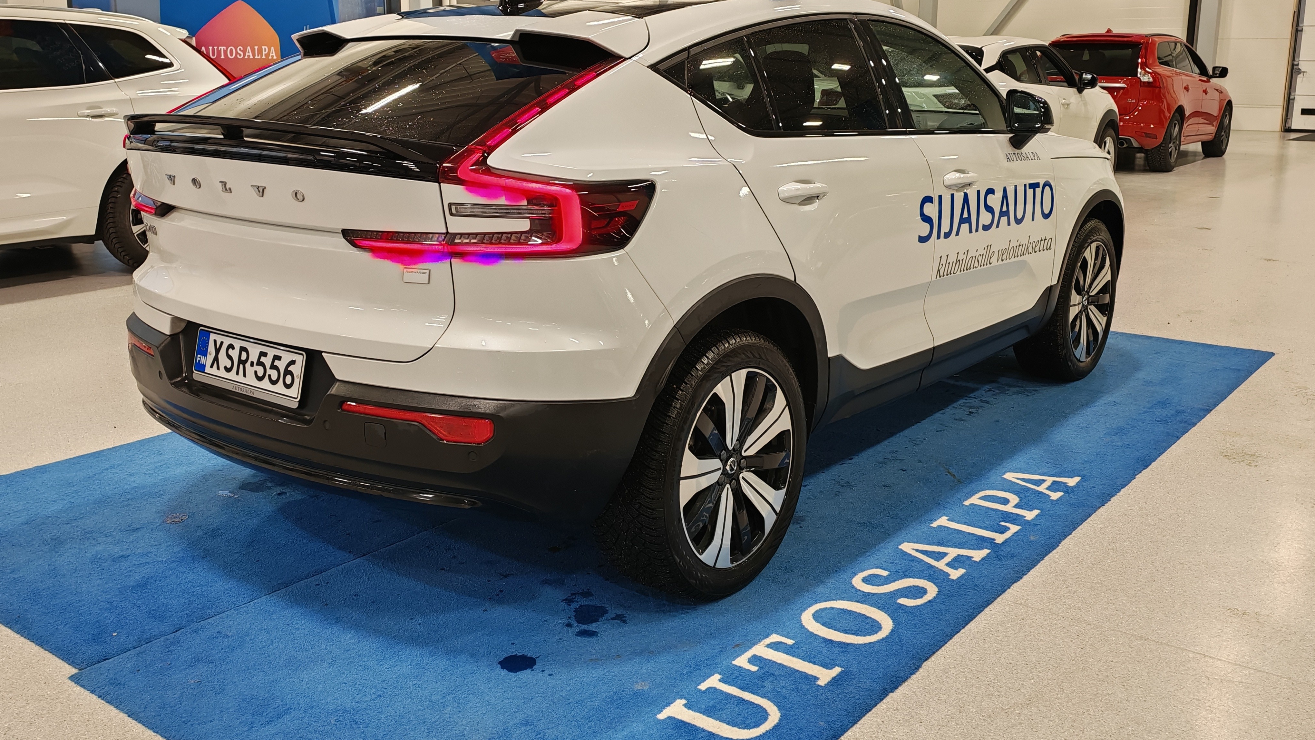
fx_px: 1220
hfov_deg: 56.6
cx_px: 658
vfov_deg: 33.6
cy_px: 307
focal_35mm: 35
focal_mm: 6.12
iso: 400
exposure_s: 1/100
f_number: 1.9
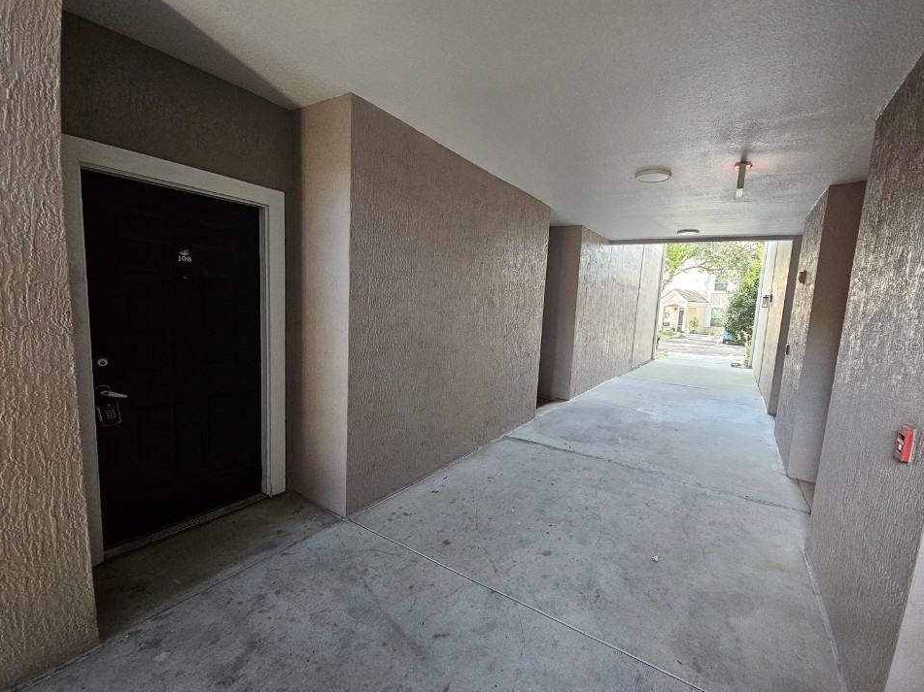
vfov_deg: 85.7
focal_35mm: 14
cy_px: 345
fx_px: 374
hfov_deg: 102.0
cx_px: 488
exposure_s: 1/100
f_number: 2.2
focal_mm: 2.2
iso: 400
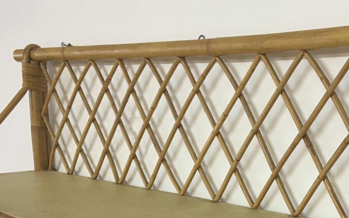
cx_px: 264
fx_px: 609
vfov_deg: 19.5
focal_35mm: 64
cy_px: 237
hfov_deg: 31.4
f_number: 2.2
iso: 100
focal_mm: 4.15
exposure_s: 1/33
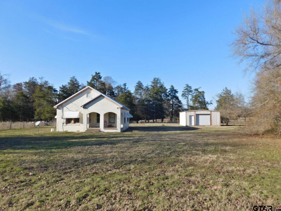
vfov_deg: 58.9
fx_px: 187
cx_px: 140
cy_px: 106
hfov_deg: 73.9
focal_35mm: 23
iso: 125
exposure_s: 1/1250
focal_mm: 4
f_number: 3
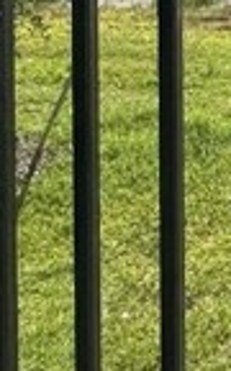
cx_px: 531
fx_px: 1063
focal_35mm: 105
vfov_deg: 15.6
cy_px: -381
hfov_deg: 10.8
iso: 50
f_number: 2.2
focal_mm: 2.22
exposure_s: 1/3861
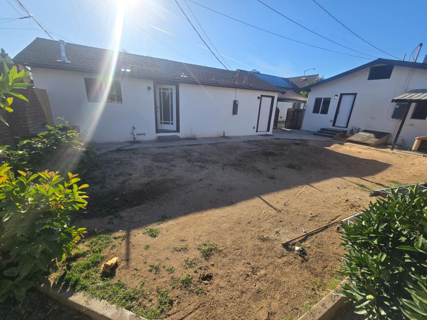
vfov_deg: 89.9
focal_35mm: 13
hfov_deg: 106.2
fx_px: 160
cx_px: 214
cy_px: 160
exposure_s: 1/2572
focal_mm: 2.2
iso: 50
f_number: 2.2
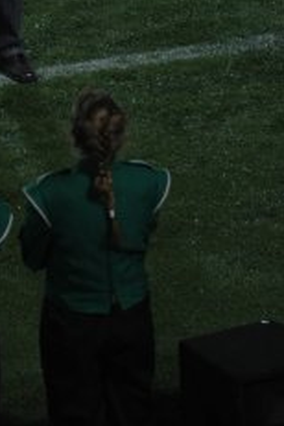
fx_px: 9217
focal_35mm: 779
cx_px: -80
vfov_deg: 2.6
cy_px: -81
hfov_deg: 1.8
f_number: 2.8
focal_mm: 200
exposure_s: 1/60
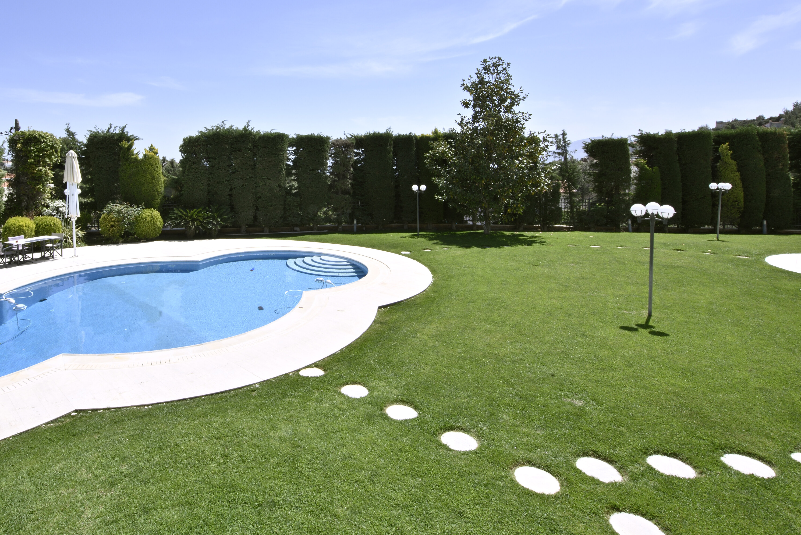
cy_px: 185
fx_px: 445
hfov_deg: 81.6
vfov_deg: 60.7
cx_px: 279
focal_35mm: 20
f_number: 20
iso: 64
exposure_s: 1/50
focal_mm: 14
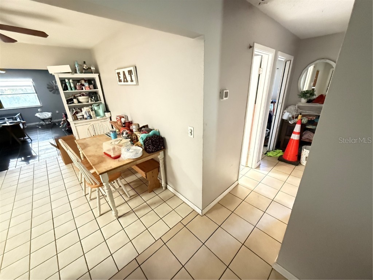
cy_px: 140
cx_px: 186
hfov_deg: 102.1
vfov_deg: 85.7
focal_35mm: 14
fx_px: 151
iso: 1600
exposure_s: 1/37
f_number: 2.2
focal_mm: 2.22
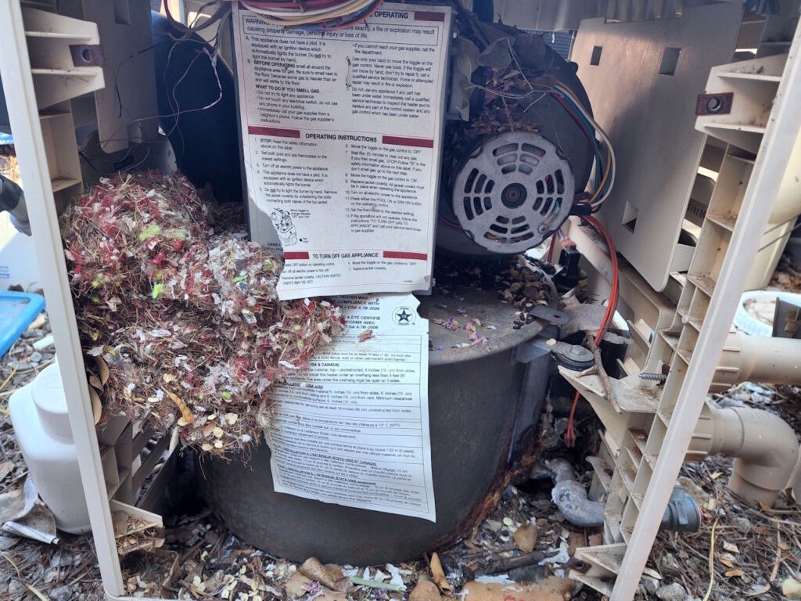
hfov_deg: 73.9
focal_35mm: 23
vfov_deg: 58.9
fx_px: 532
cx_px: 400
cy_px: 300
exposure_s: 1/180
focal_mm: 6.4
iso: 200
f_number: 1.8
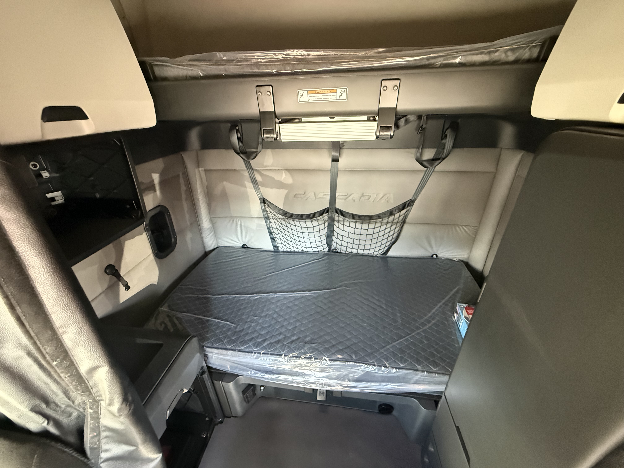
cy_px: 234
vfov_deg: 85.7
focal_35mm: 14
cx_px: 312
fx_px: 252
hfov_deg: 102.1
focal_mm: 2.22
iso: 1250
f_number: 2.2
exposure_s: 1/57
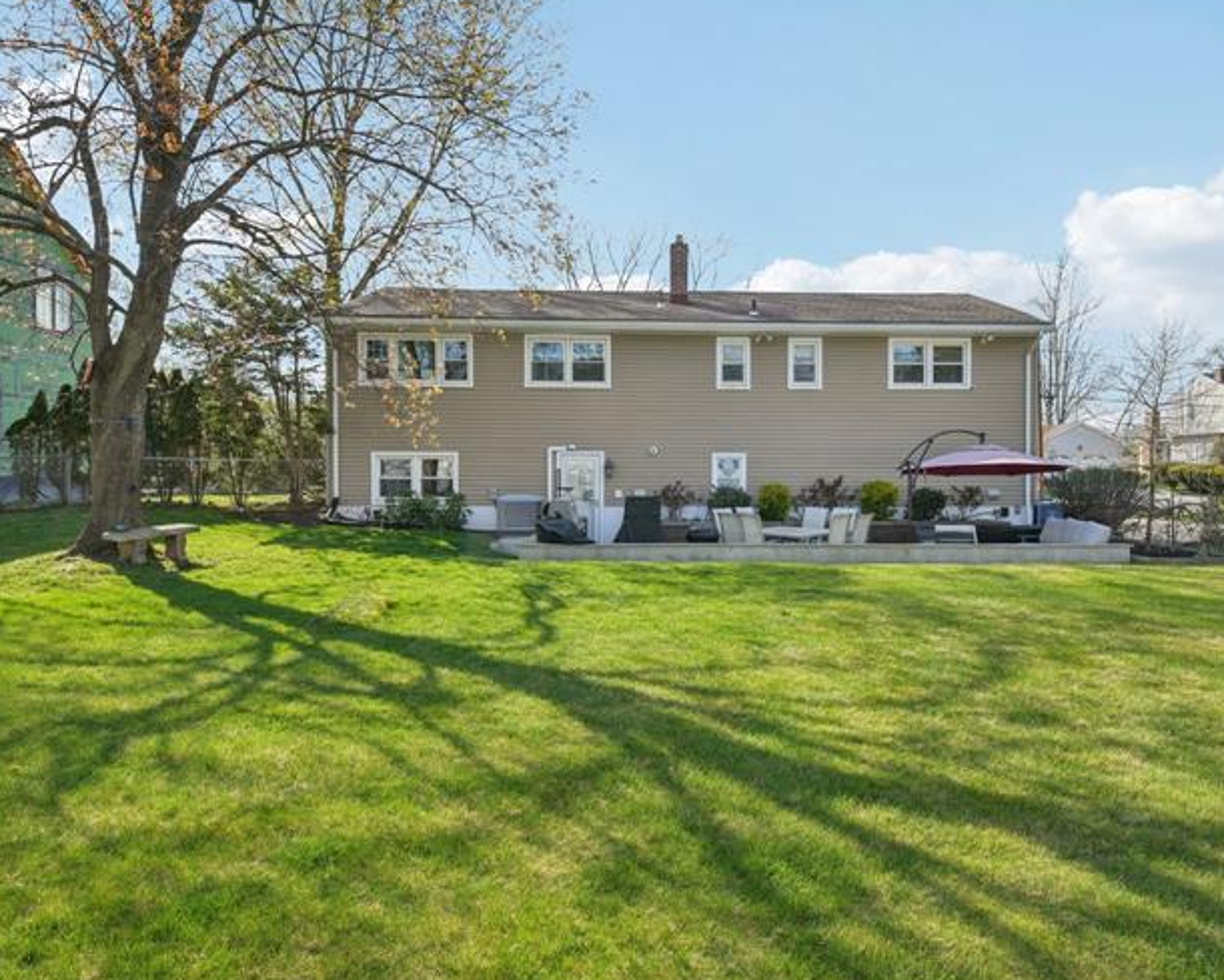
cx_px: 701
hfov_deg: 74.6
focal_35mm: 22
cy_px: 499
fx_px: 797
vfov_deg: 63.1
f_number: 9
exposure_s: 1/80
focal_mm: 14
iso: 100
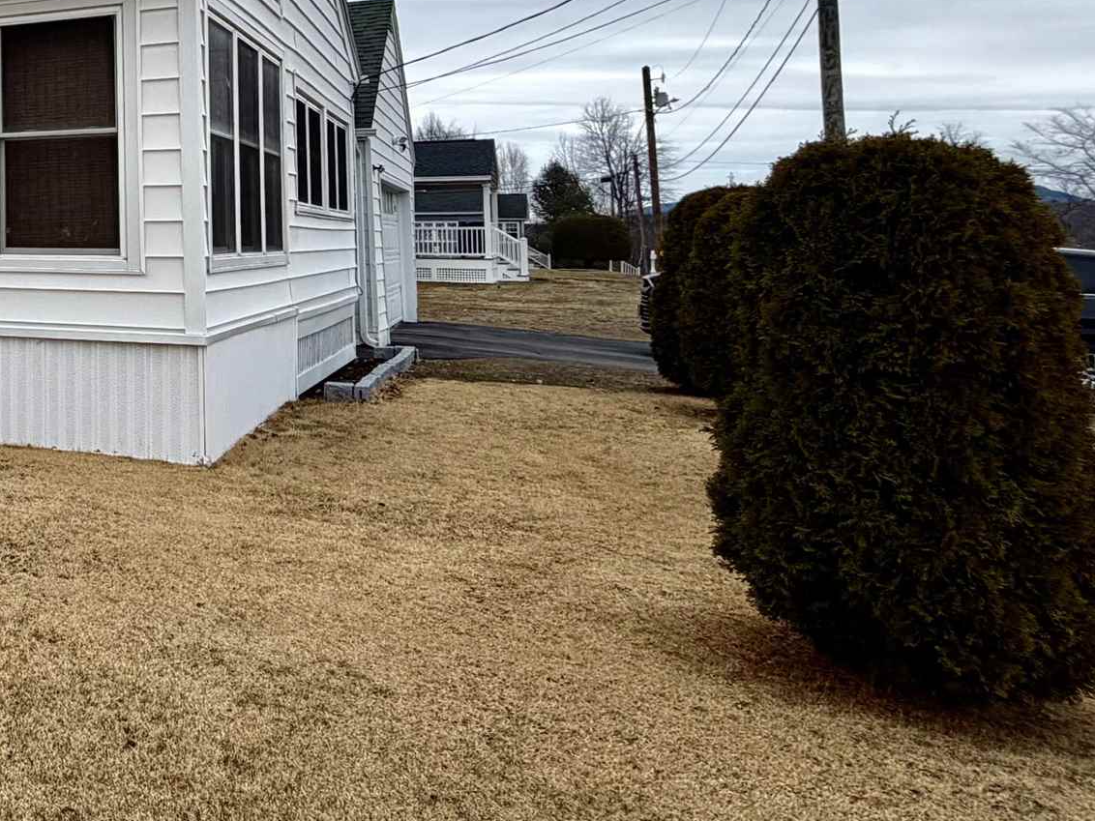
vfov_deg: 36.5
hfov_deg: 36.5
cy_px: 171
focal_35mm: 38
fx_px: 1202
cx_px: -250
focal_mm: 2.22
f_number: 2.2
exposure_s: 1/540
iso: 40
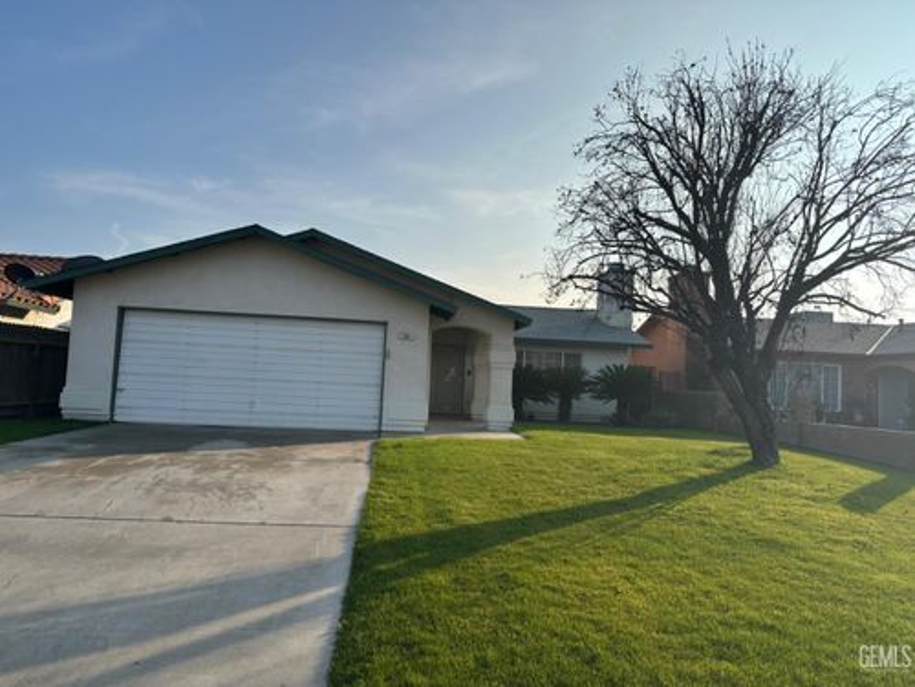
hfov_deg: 71.6
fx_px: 634
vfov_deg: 56.8
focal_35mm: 24
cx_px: 458
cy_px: 344
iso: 80
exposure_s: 1/7042
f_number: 1.78
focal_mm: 6.86
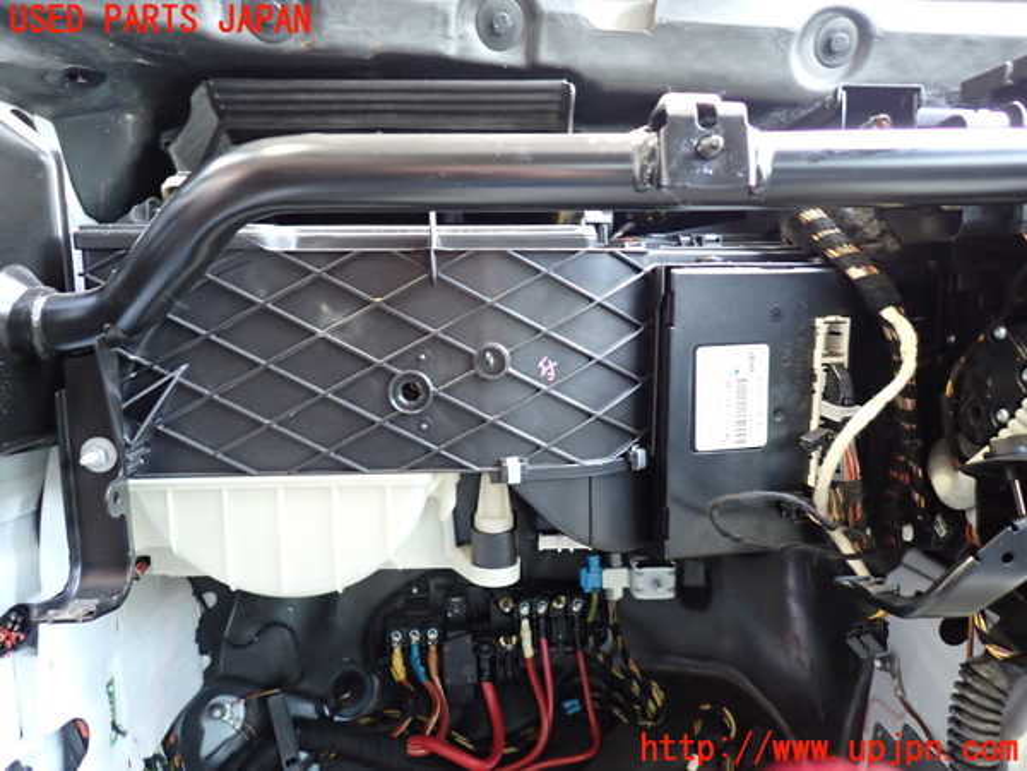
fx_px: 742
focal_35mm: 25
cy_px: 386
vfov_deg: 54.9
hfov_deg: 69.4
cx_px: 514
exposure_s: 1/30
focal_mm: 4.5
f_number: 2
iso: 400
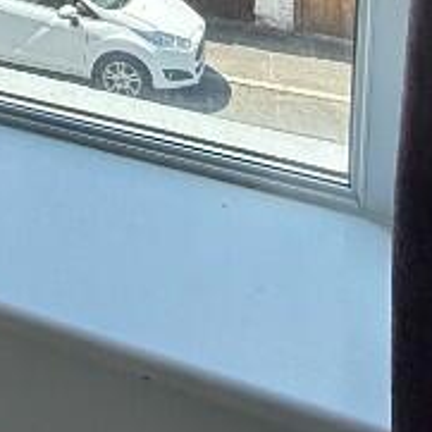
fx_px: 988
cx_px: -103
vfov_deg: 18.9
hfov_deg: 22.5
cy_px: -346
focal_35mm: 70
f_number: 2.2
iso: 64
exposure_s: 1/888
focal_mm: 2.22
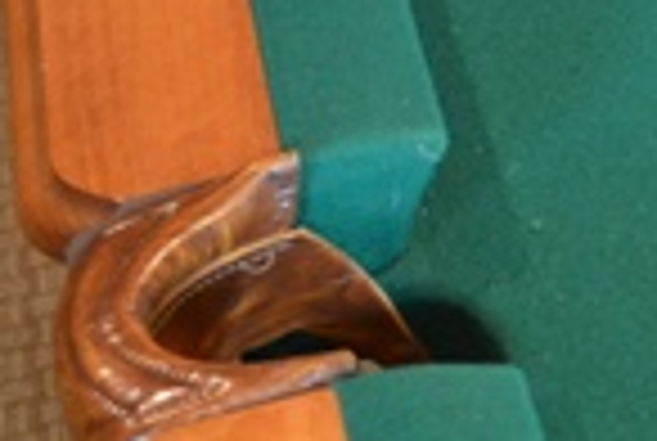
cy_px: 184
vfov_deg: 8.3
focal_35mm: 166
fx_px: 3036
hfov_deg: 10.6
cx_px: 1575
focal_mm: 18
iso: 1000
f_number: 3.5
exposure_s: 1/30
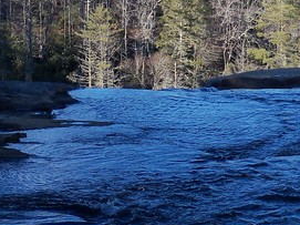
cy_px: 0
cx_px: 257
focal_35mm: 118
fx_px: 1022
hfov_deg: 16.5
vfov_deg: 12.4
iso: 80
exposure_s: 1/250
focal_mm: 6.2
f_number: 3.5
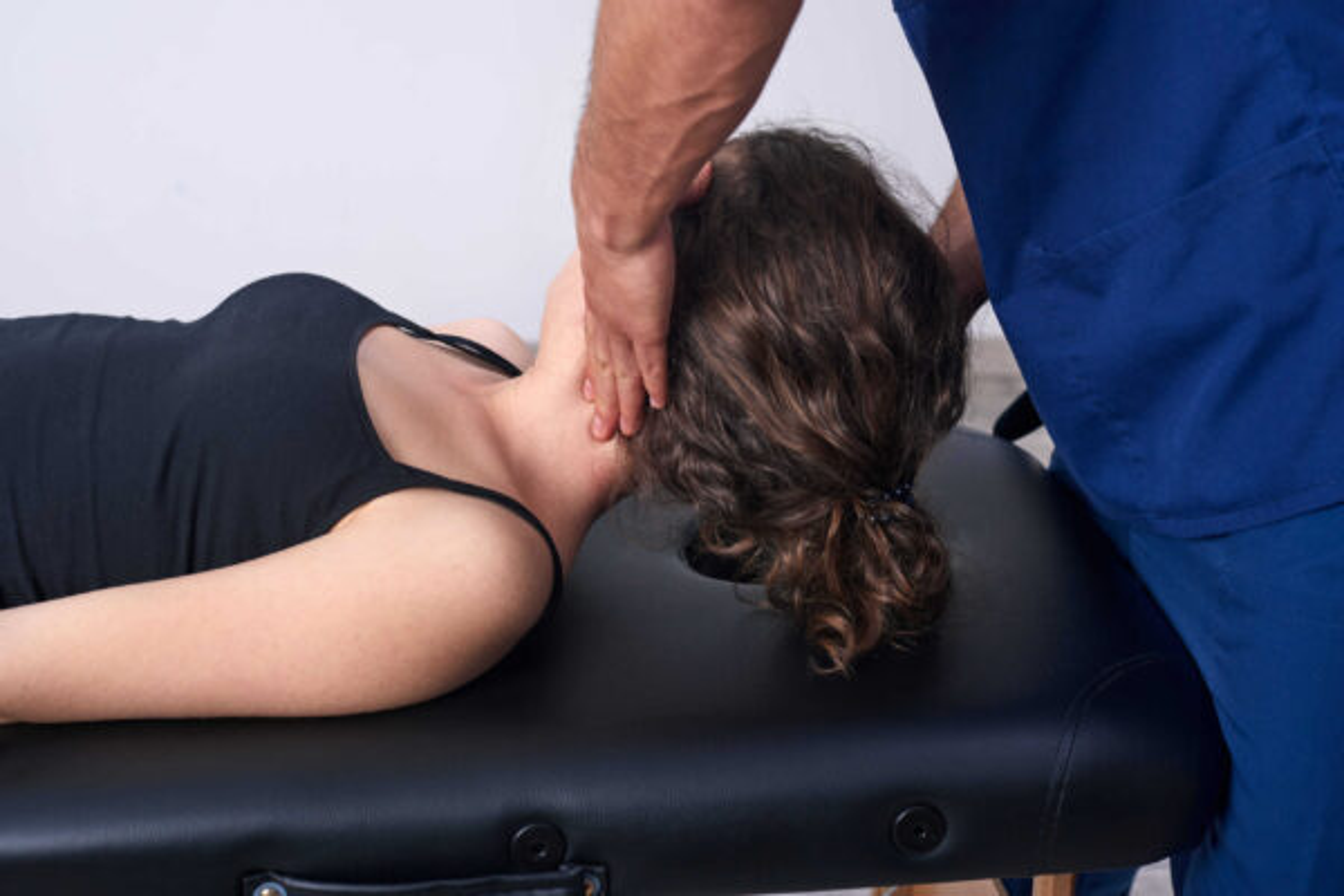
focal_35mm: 50
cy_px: 448
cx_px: 672
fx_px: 1867
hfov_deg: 39.6
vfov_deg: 27.0
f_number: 5.6
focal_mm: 50
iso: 100
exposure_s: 1/200
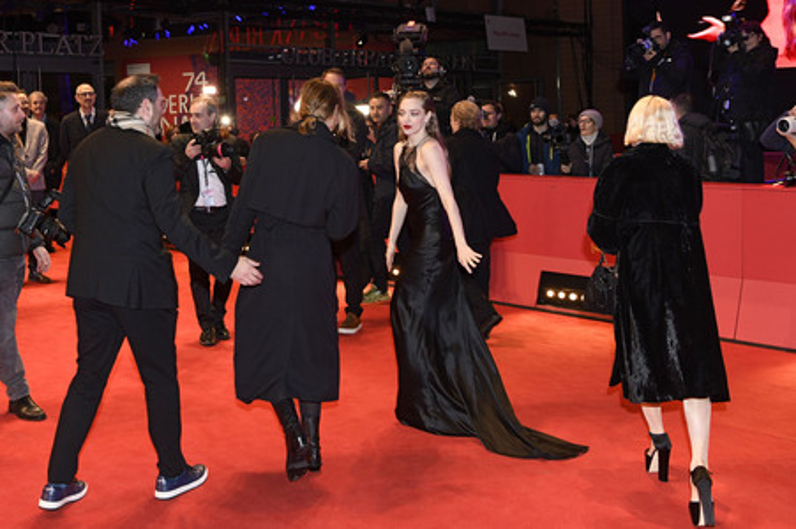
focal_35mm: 32
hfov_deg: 58.8
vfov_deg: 41.1
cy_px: 264
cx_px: 398
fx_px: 707
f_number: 5.6
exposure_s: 1/160
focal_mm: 32
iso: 1250
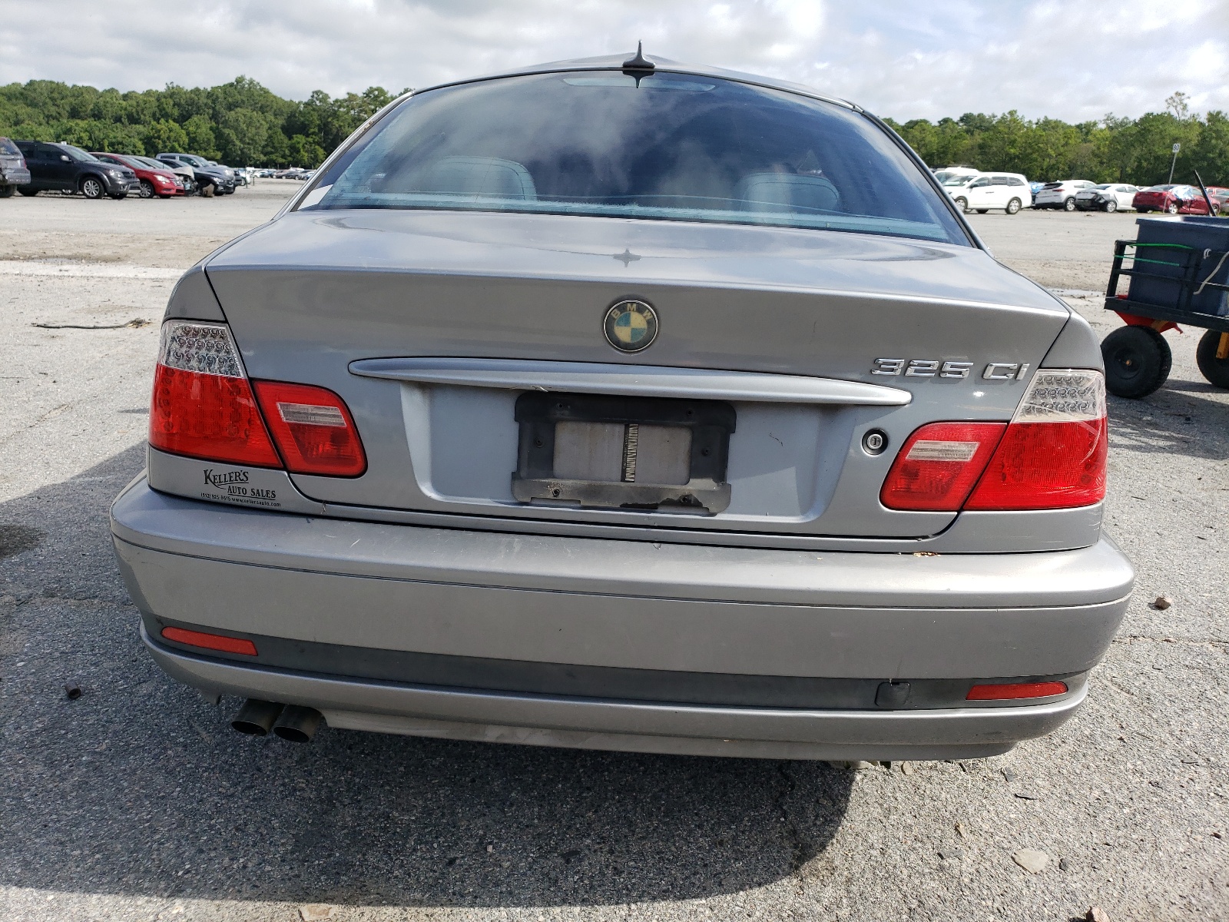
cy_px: 461
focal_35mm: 26
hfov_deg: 67.3
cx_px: 614
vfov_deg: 53.1
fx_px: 923
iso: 50
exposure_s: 1/2500
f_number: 1.5
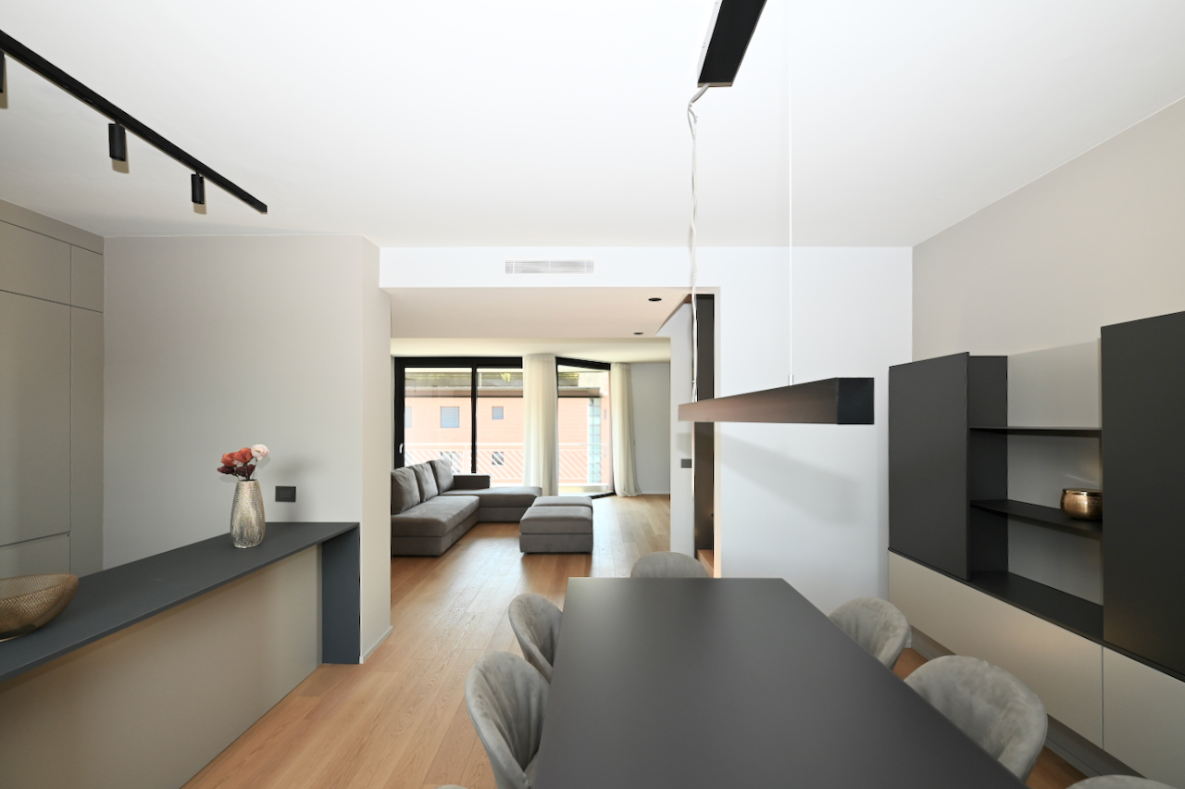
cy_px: 394
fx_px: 461
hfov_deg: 104.3
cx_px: 592
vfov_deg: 81.1
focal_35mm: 14
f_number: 4.5
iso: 200
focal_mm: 14
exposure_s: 1/80
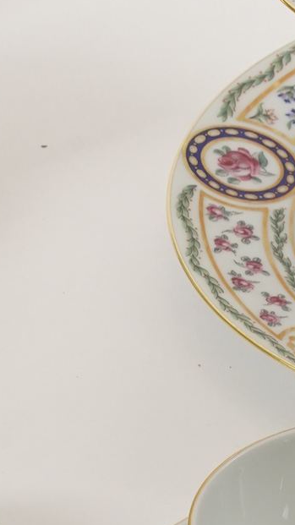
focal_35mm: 486
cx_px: 599
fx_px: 6763
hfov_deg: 2.5
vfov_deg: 4.4
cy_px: 98
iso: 1250
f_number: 13
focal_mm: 105
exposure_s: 1/125
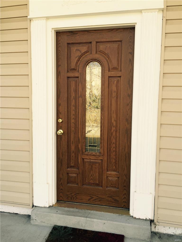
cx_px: 91
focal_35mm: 29
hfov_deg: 48.2
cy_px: 121
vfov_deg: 61.7
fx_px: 203
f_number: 2.2
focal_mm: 4.15
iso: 32
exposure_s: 1/246
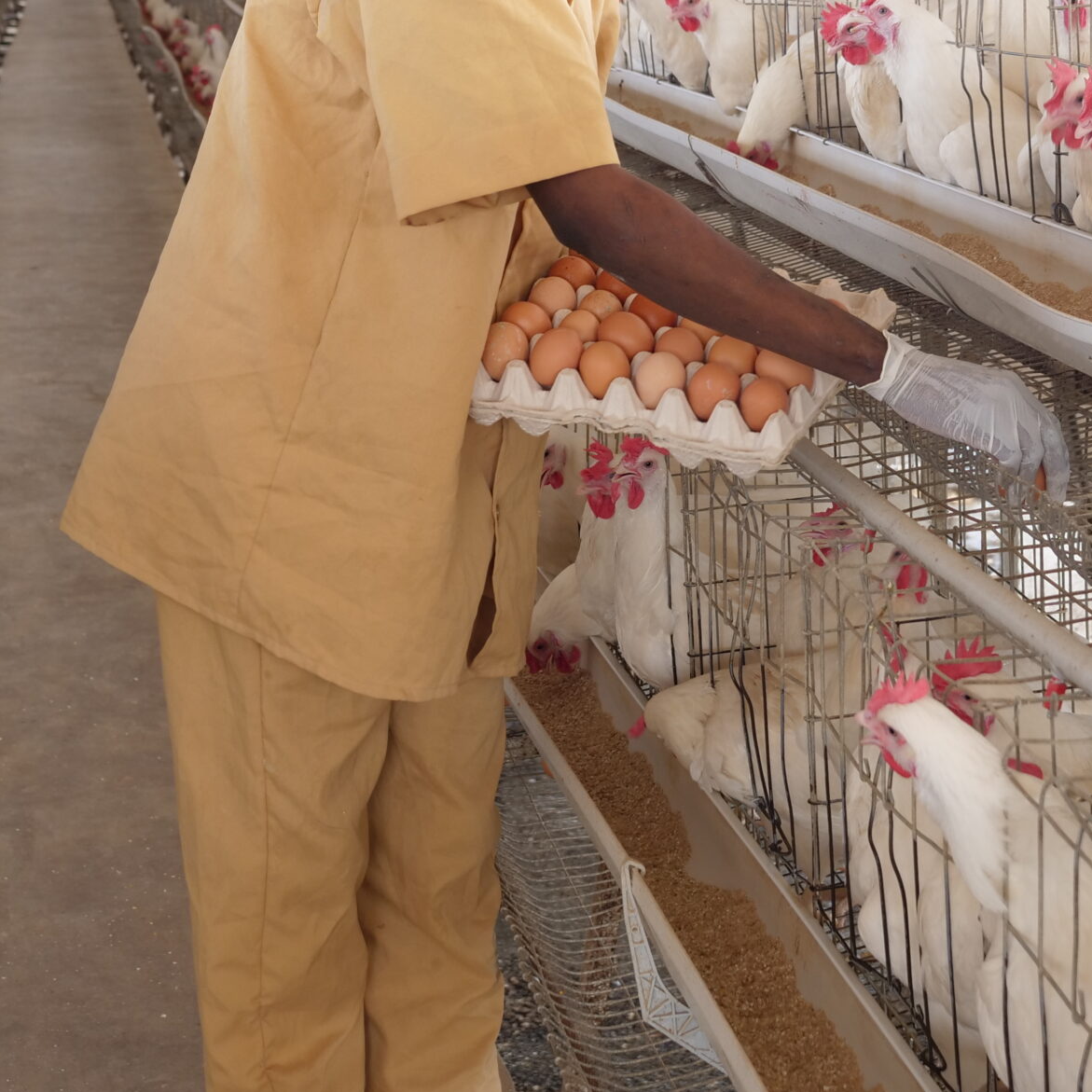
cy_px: 224
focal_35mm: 85
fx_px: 3034
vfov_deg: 20.2
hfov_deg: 20.4
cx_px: 670
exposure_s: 1/60
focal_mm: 22
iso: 250
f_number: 3.3
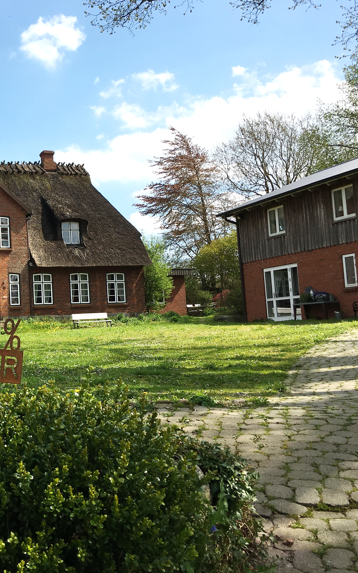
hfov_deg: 28.4
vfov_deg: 47.2
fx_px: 656
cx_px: -10
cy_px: 283
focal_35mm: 42
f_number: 2.2
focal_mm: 4.15
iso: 25
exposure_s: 1/1570
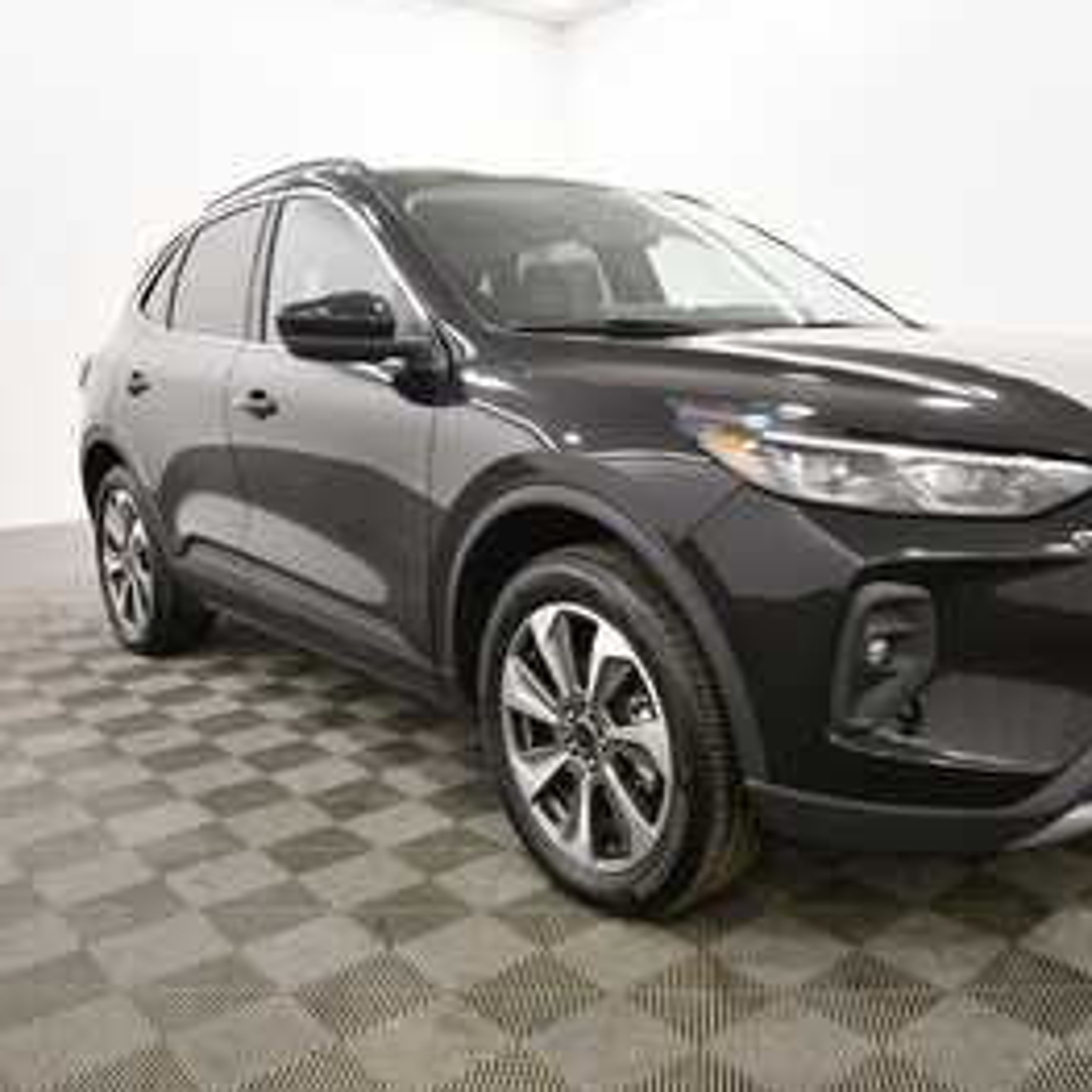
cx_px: 698
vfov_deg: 52.5
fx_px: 1106
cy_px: 542
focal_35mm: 31
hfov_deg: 51.9
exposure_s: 1/125
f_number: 5.3
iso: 1400
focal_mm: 16
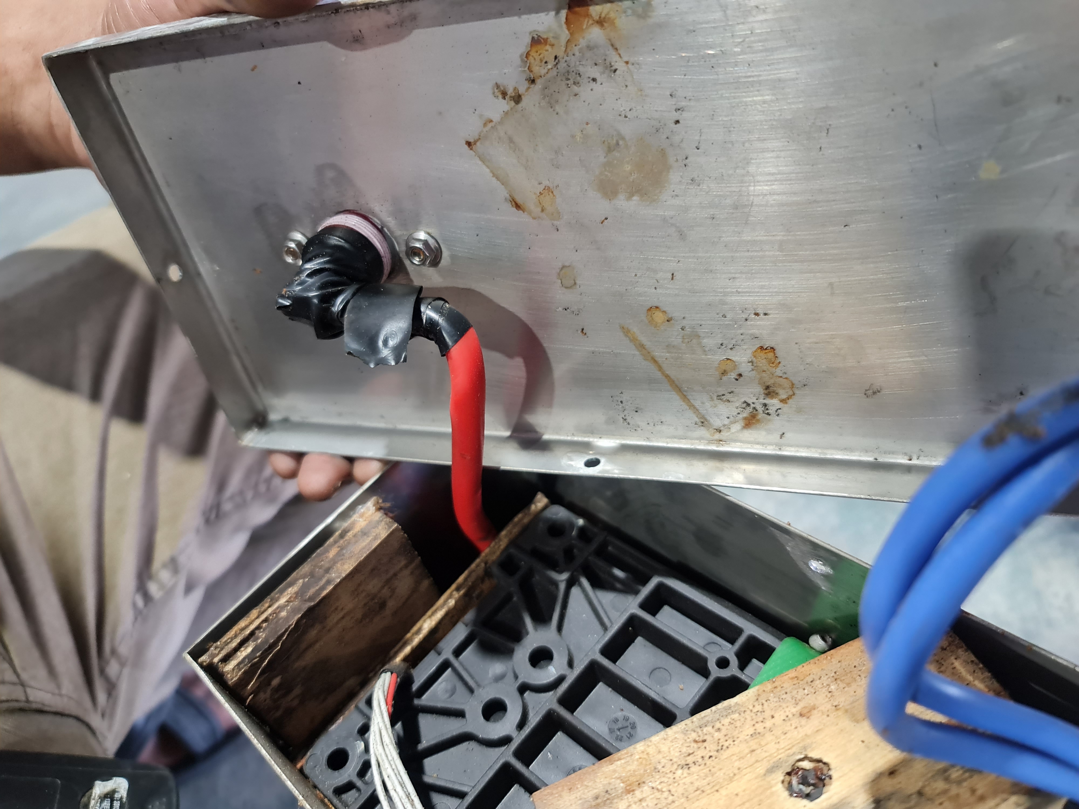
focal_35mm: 25
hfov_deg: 69.4
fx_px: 779
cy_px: 404
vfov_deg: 54.9
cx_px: 540
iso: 400
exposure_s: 1/50
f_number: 1.8
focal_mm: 7
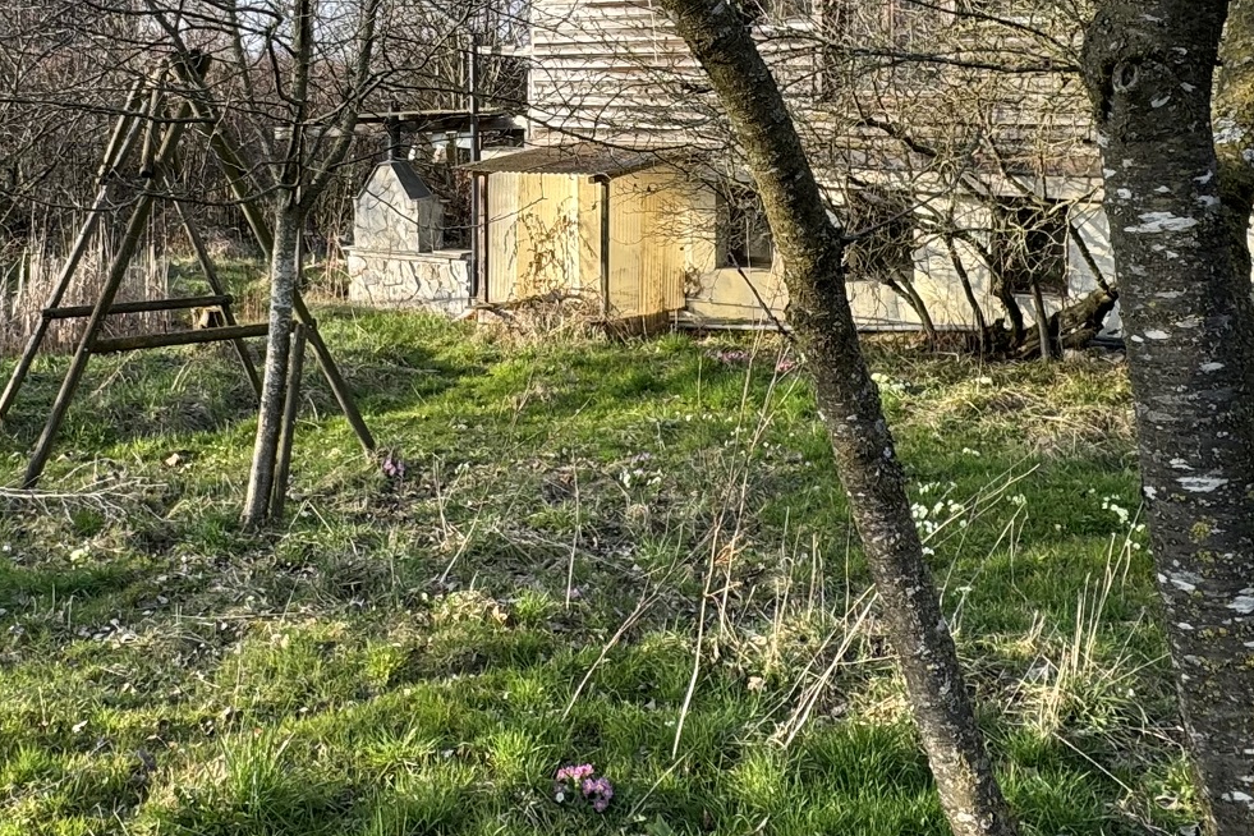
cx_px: 481
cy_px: 123
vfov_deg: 33.6
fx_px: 1324
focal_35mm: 38
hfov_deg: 50.3
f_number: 2.2
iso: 40
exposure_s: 1/222
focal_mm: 2.22
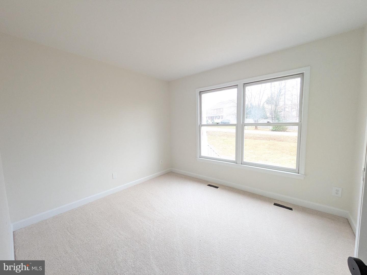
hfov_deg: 102.1
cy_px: 138
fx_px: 148
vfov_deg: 85.7
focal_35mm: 14
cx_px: 184
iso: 258
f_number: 2.2
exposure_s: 1/120
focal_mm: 1.83
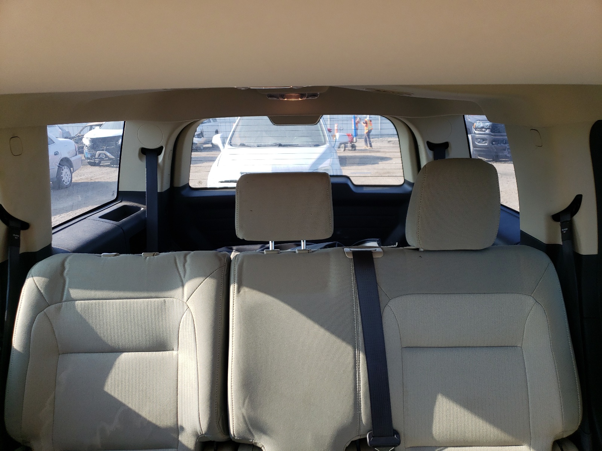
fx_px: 452
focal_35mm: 26
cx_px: 301
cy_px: 226
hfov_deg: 67.3
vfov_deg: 53.1
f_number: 1.5
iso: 50
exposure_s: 1/192
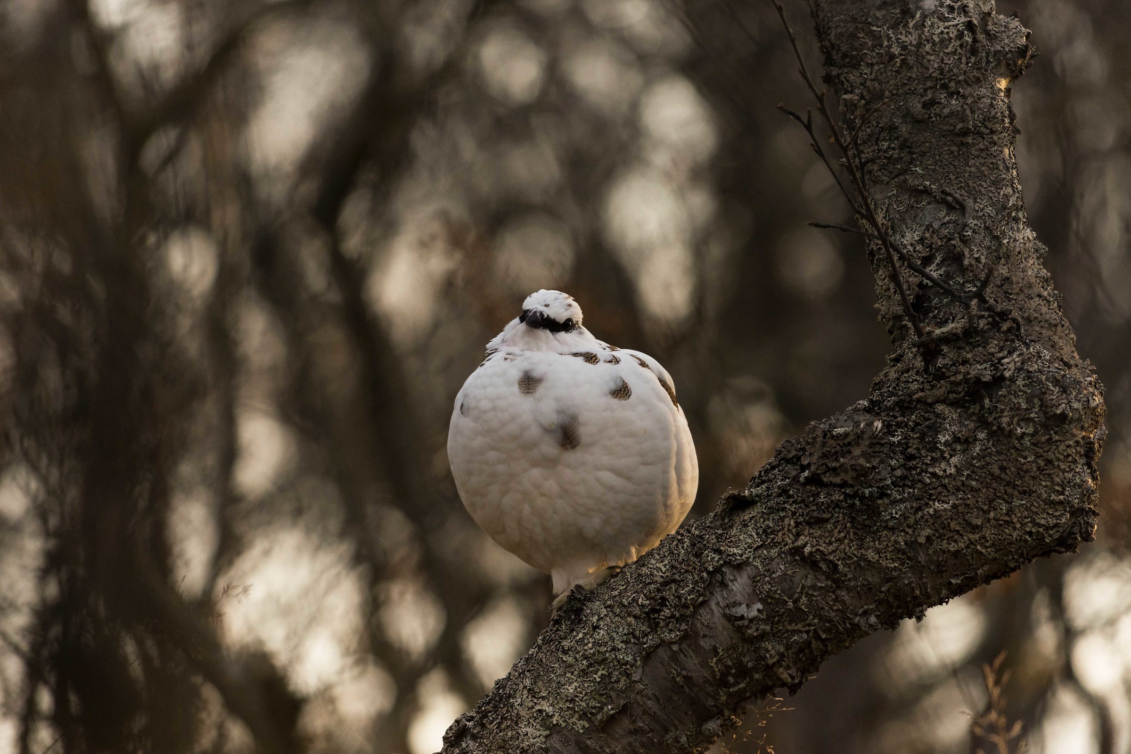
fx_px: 9424
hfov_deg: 6.9
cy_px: 377
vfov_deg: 4.6
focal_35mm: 300
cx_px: 566
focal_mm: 200
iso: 800
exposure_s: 1/1250
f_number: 4
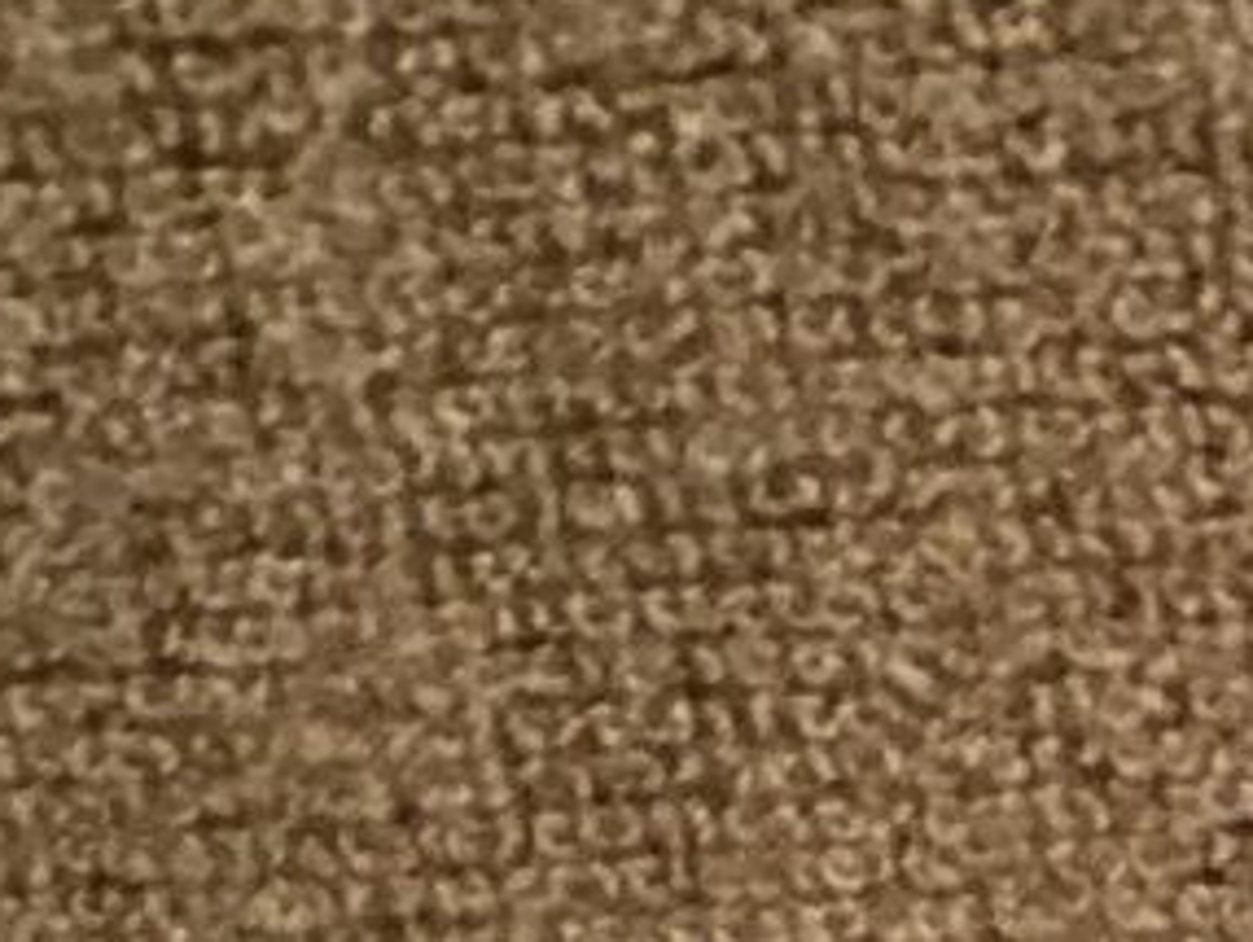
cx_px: 2482
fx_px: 5941
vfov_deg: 8.2
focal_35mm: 164
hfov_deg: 11.0
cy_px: 2359
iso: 500
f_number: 2.4
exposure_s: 1/30
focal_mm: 3.3
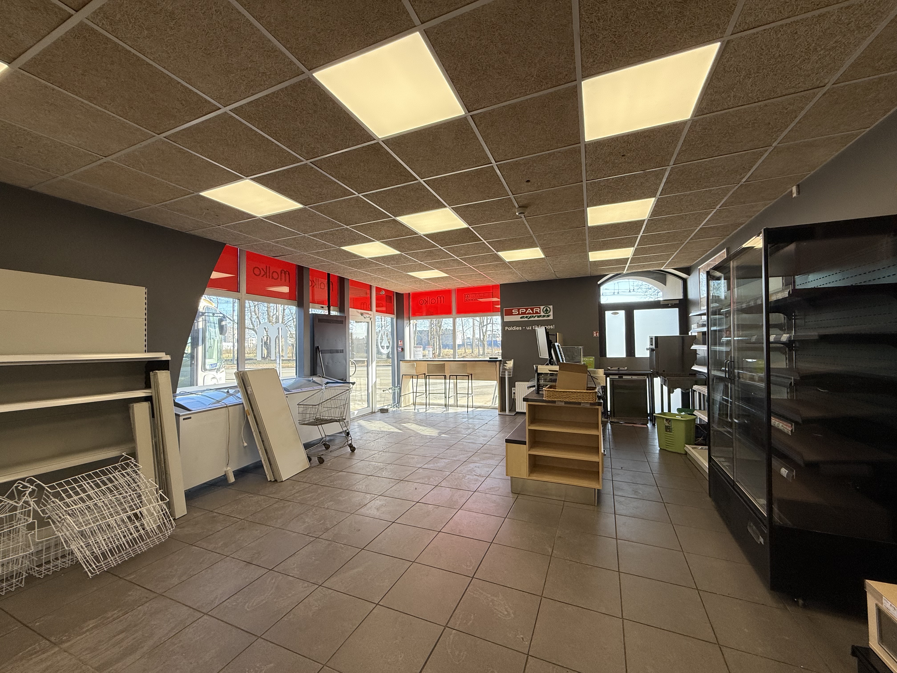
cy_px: 336
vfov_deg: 85.7
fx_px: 363
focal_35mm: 14
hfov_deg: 102.1
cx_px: 448
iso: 64
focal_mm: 2.22
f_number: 2.2
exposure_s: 1/161
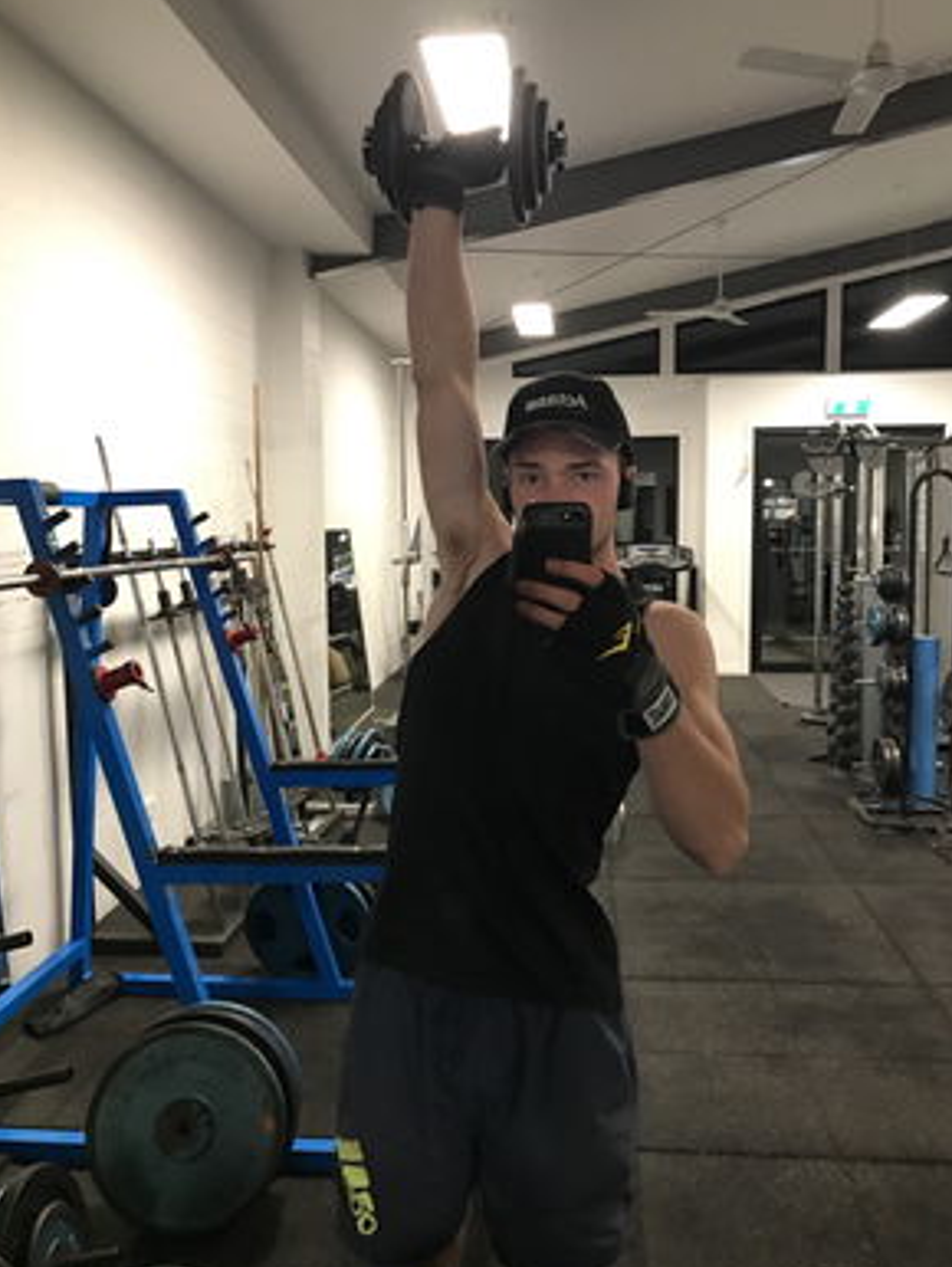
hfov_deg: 48.3
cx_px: 479
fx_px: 1062
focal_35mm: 29
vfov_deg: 61.6
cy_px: 630
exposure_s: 1/17
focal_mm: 3.99
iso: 100
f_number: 1.8
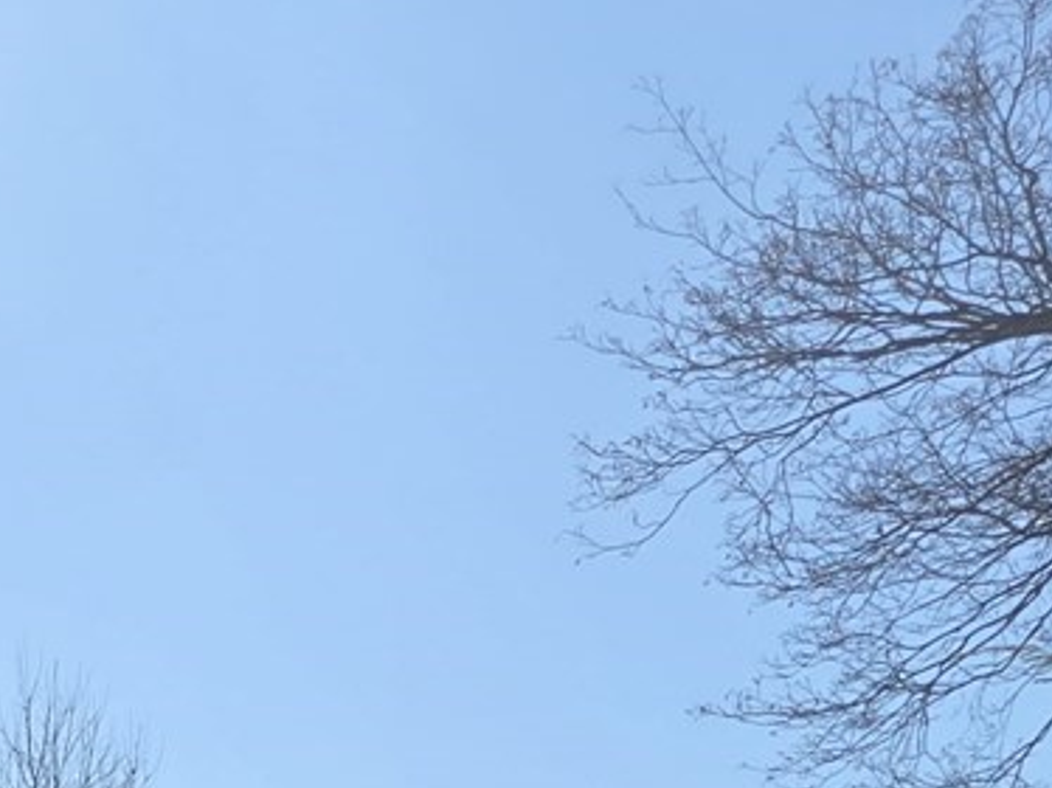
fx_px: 3827
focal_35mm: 126
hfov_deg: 14.5
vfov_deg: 9.8
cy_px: 2102
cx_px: -563
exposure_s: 1/2032
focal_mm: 5.4
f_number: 1.8
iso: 25
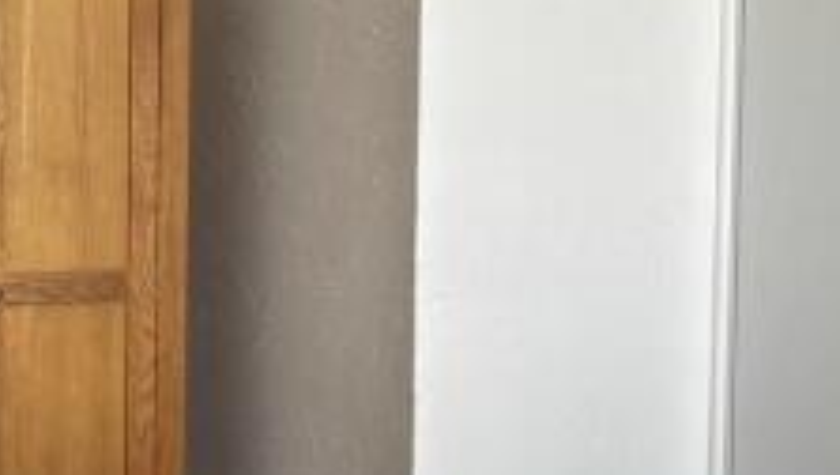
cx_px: 175
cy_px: 266
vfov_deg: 16.4
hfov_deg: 28.0
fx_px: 1650
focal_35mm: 74
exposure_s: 1/121
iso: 125
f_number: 1.6
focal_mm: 5.96
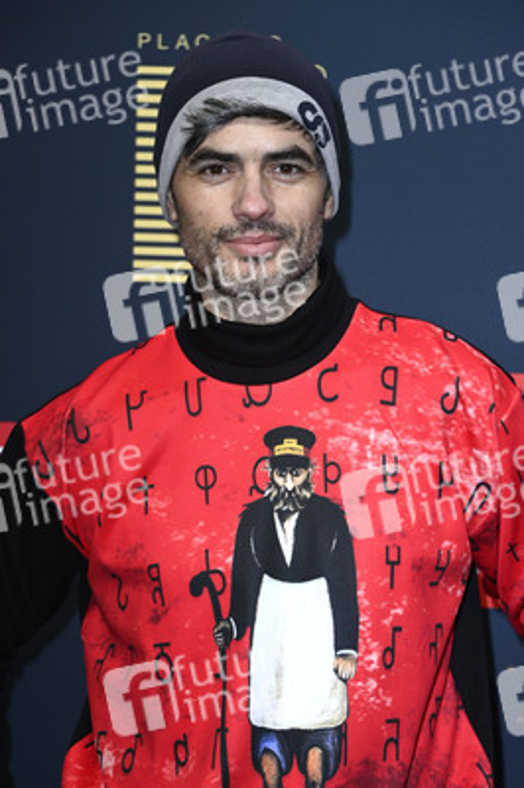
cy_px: 394
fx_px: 2296
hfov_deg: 13.0
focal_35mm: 105
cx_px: 262
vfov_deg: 19.5
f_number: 5.6
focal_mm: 105
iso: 320
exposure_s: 1/250
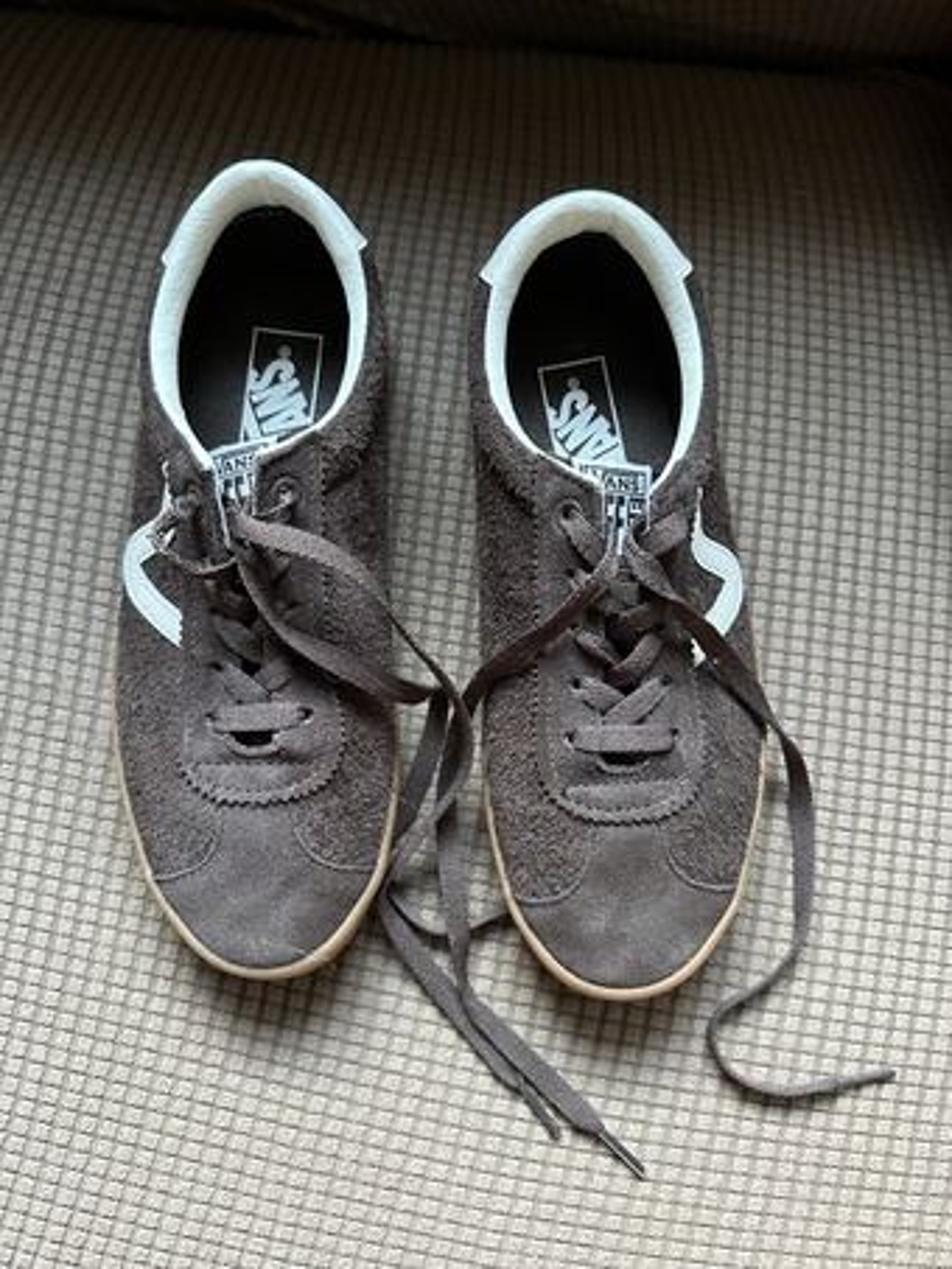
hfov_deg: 56.8
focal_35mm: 24
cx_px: 476
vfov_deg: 71.6
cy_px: 634
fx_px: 880
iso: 1000
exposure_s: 1/58
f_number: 1.78
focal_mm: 6.86
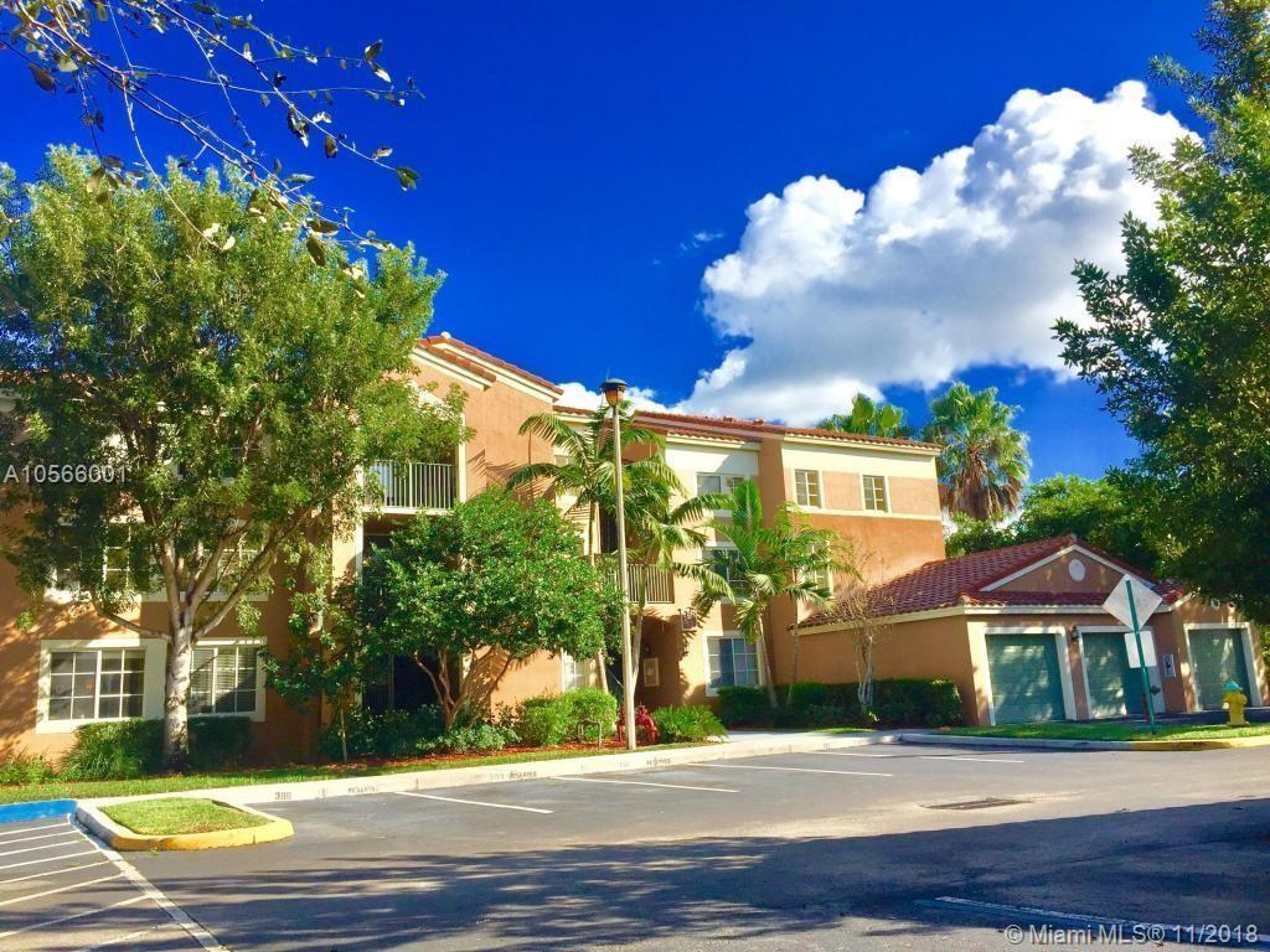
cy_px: 476
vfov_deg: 48.2
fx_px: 1064
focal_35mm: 29
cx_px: 635
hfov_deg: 61.7
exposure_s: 1/1721
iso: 32
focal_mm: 4.15
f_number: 2.2
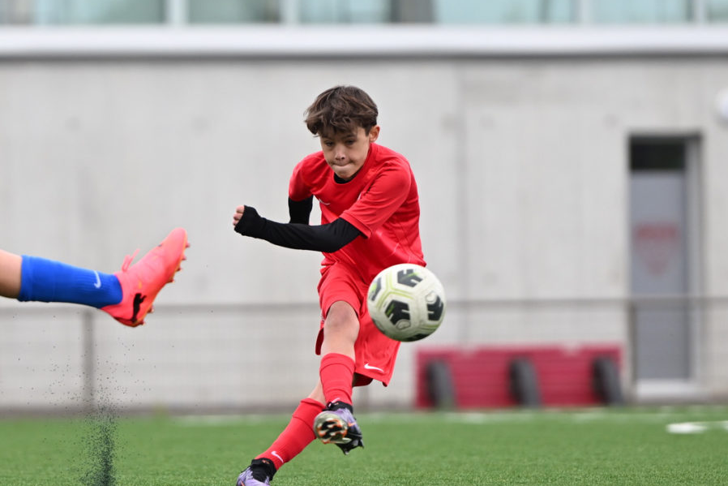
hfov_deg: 6.0
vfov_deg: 4.0
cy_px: 248
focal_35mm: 342
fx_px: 6917
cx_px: 331
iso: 500
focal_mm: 200
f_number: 2.8
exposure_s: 1/1600
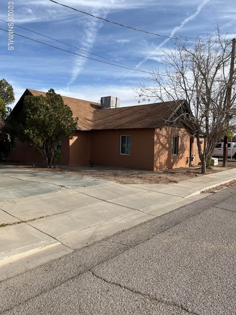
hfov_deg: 53.0
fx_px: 236
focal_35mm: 26
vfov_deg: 67.3
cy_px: 158
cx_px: 118
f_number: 1.6
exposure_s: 1/3413
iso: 50
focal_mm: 5.1
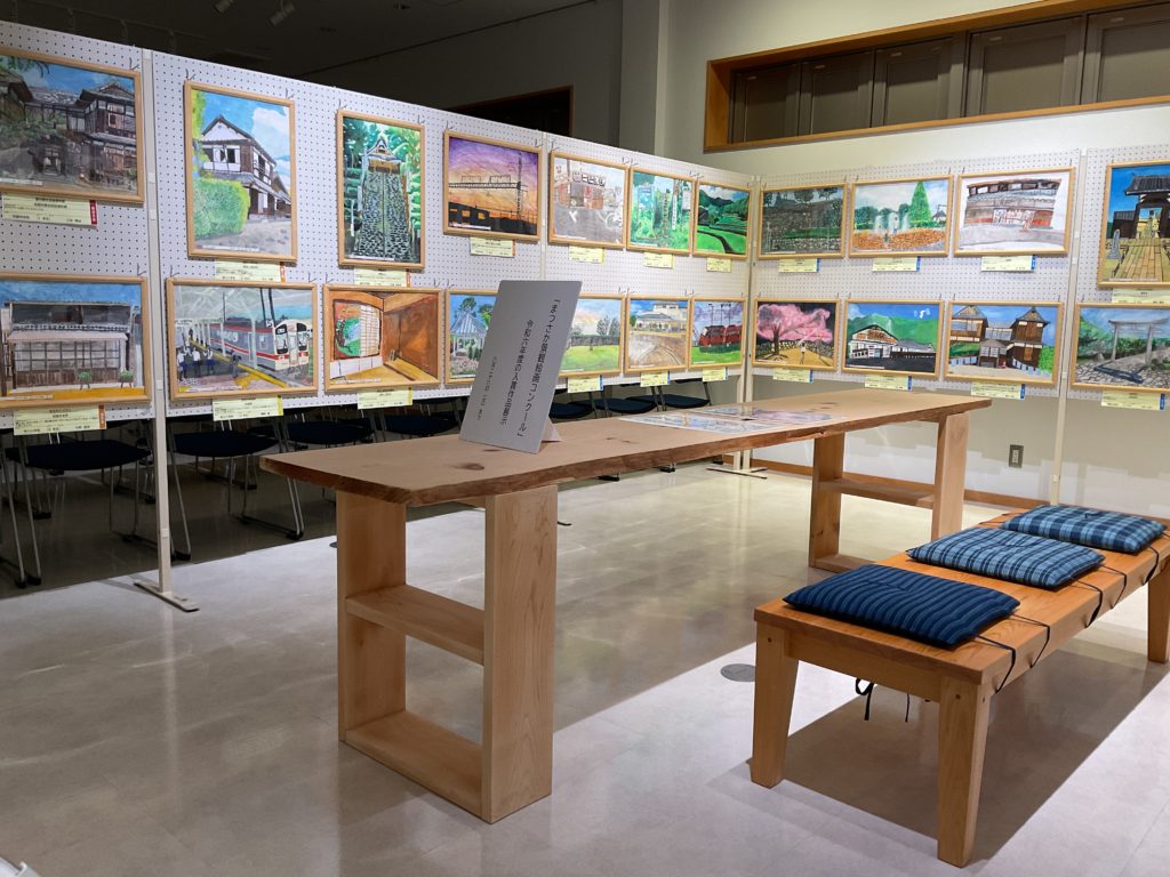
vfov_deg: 48.2
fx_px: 980
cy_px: 438
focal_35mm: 29
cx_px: 585
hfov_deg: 61.7
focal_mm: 3
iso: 80
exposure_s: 1/60
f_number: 1.8
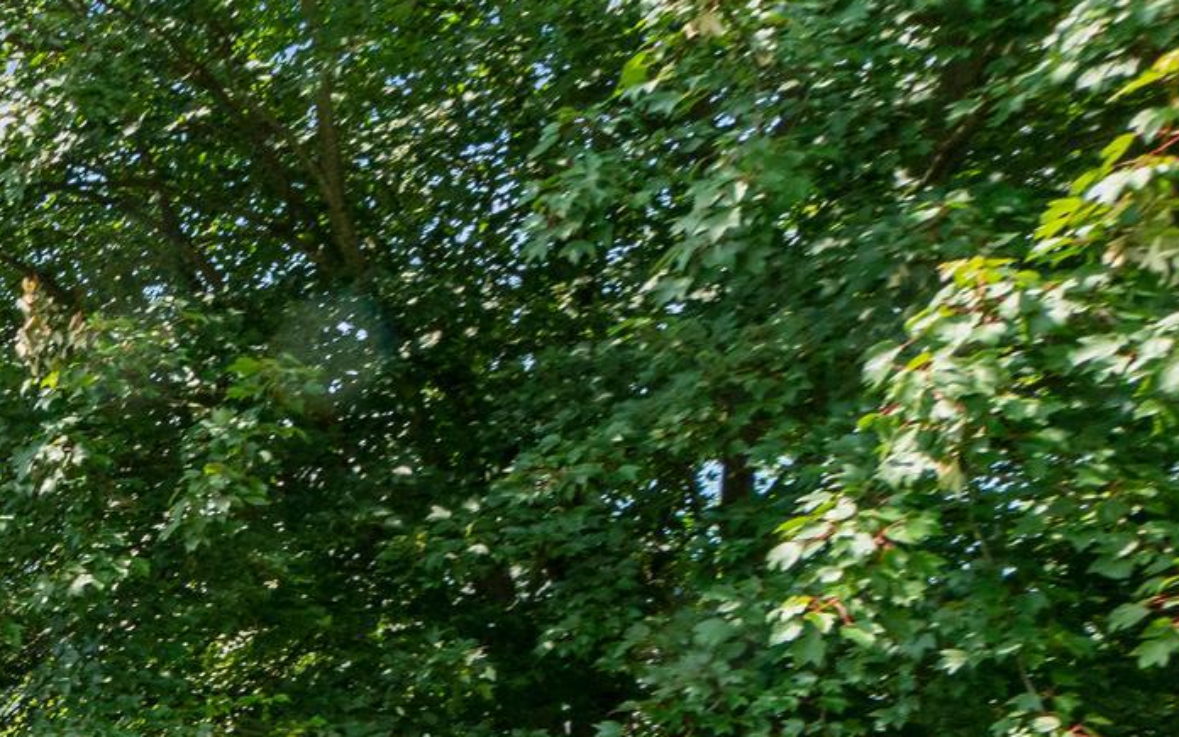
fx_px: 1446
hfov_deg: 33.0
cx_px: -347
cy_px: 878
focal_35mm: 45
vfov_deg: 25.7
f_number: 8
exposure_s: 1/200
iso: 640
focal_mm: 10
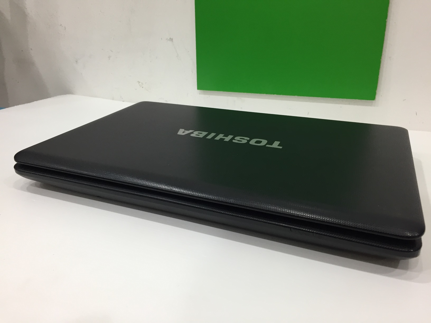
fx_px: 361
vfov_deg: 48.2
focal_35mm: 29
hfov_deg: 61.7
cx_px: 216
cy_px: 162
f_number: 2.2
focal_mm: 4.15
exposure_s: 1/33
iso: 80
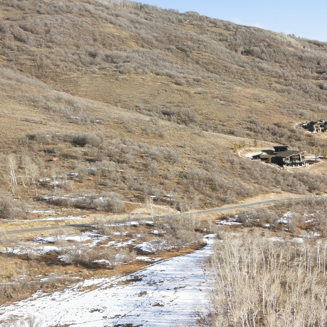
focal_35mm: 55
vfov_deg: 30.1
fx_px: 588
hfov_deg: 26.7
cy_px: 276
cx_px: 416
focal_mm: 6.7
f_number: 1.7
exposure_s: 1/1000
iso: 200
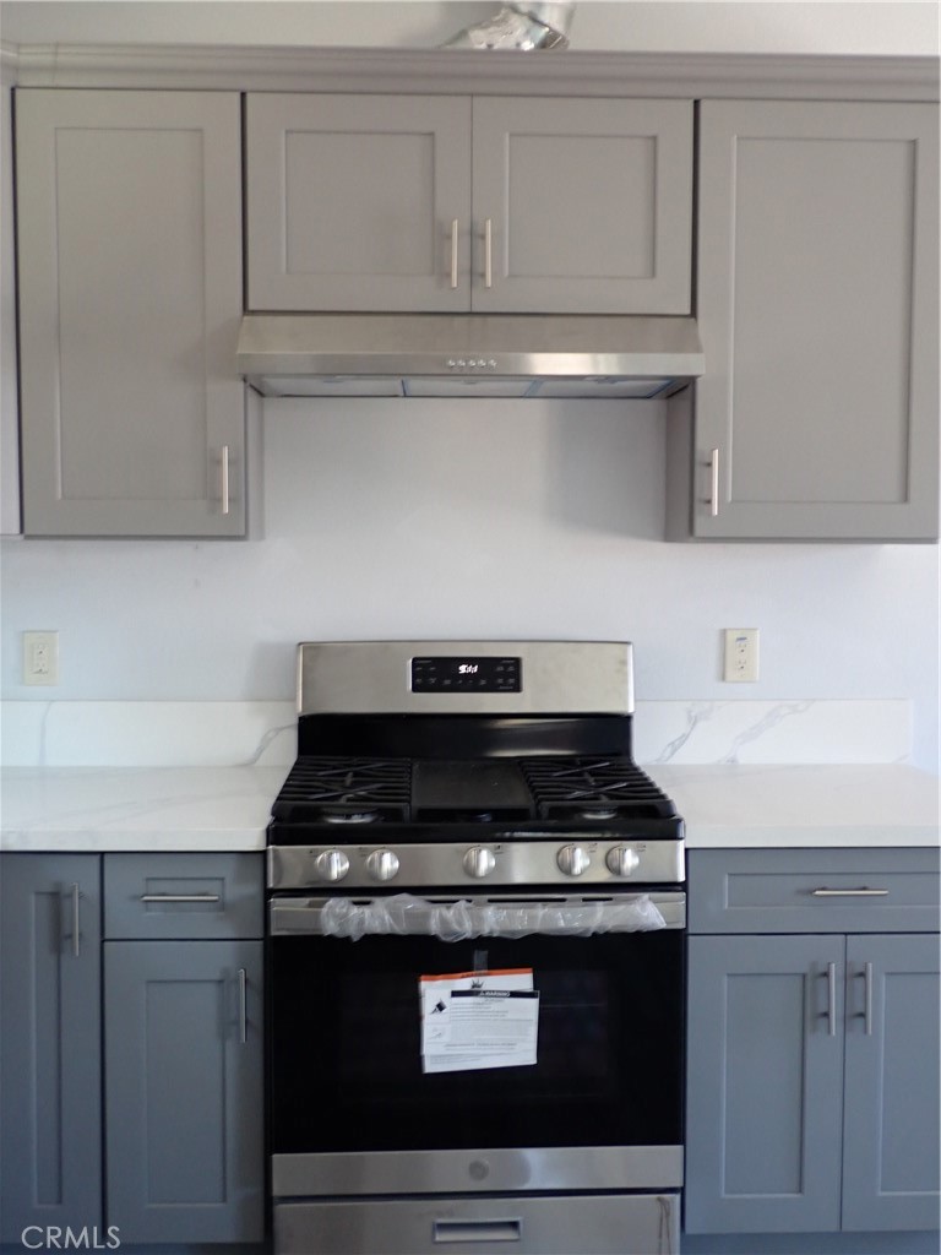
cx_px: 470
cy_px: 628
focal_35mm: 36
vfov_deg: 51.4
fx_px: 1305
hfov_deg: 39.7
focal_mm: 6.37
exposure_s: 1/40
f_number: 2.5
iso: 200
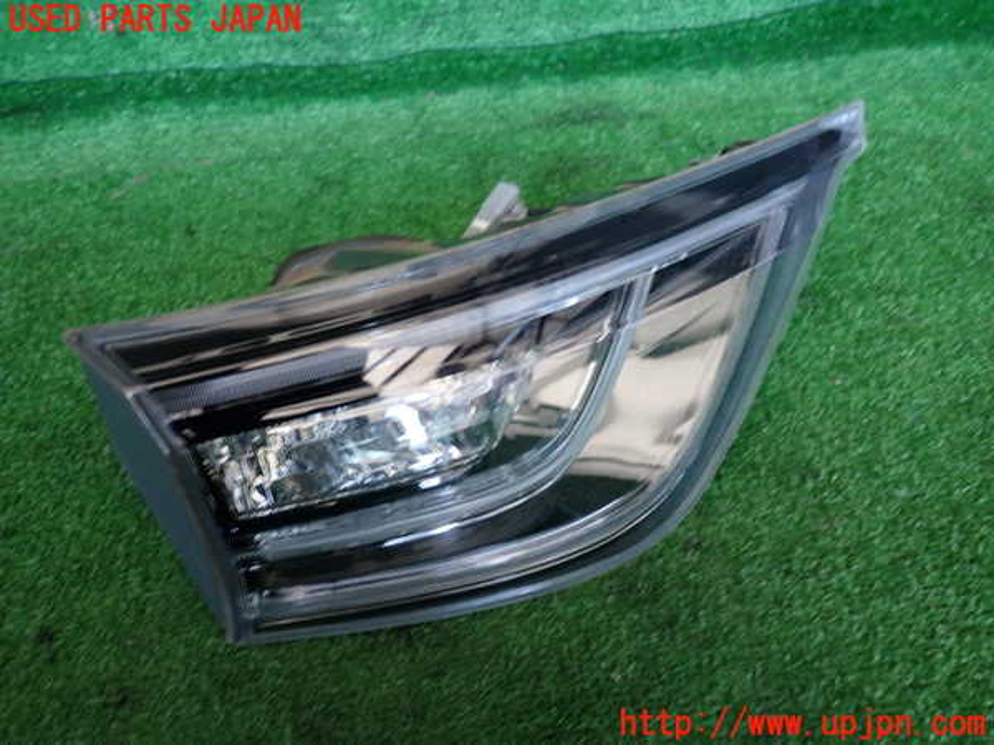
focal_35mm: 30
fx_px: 861
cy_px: 372
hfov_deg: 60.0
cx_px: 497
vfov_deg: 46.8
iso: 200
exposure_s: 1/50
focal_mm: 5.4
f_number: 2.3
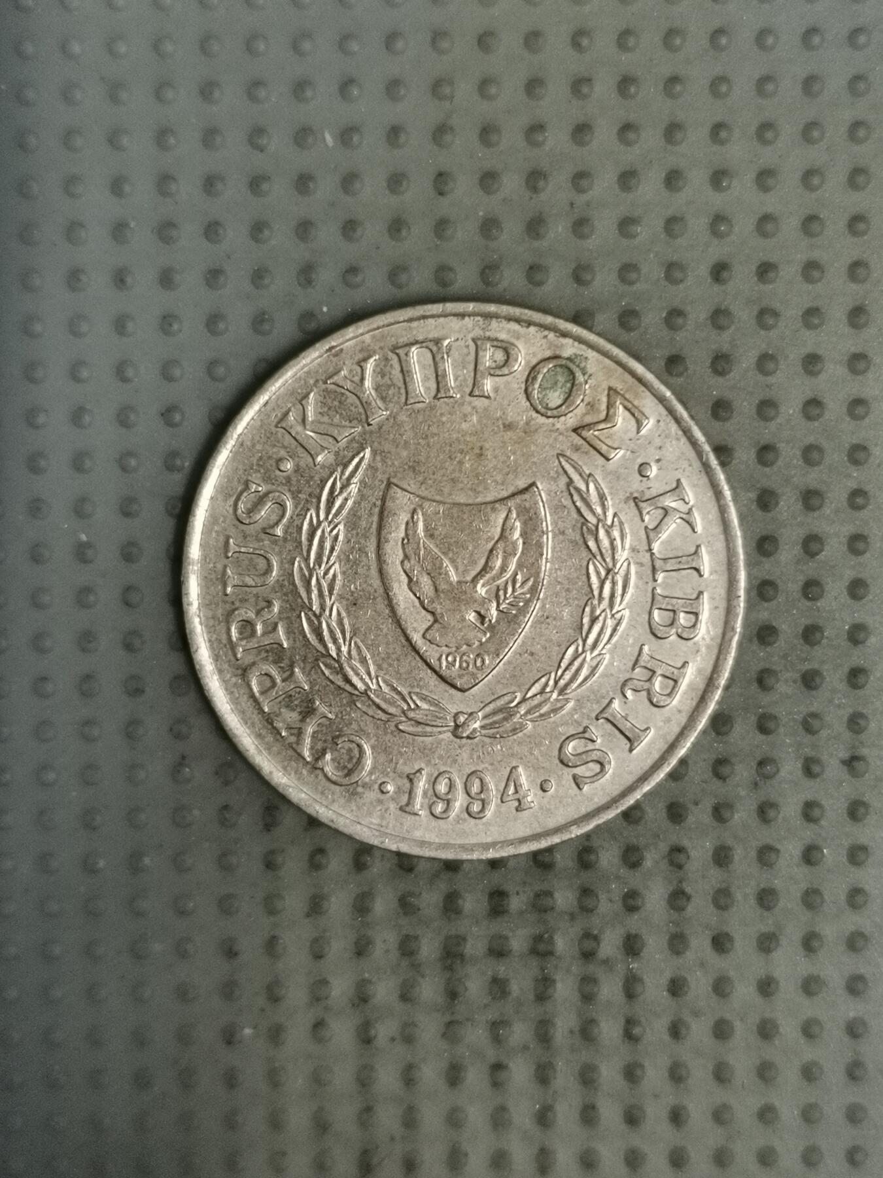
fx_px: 1769
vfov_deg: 36.8
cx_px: 442
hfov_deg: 28.0
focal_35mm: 52
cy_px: 589
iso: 320
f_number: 1.8
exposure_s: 1/30
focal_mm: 4.75
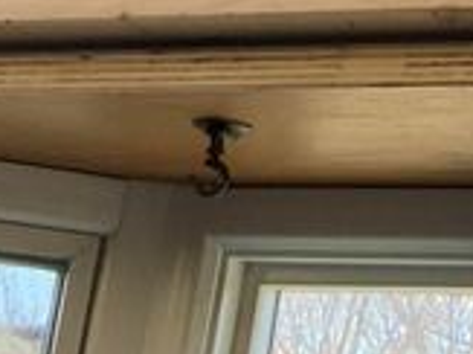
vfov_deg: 6.9
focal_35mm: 194
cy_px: -685
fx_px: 2649
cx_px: 773
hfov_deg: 9.8
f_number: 1.8
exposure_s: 1/127
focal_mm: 3
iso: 16
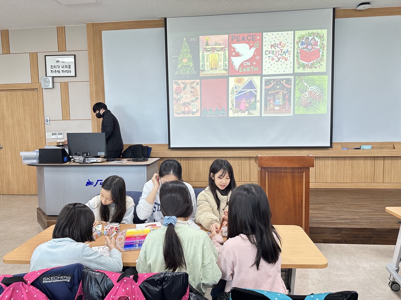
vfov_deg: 56.8
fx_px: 278
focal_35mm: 24
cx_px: 200
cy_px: 150
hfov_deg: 71.6
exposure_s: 1/60
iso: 250
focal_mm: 6.86
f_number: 1.78
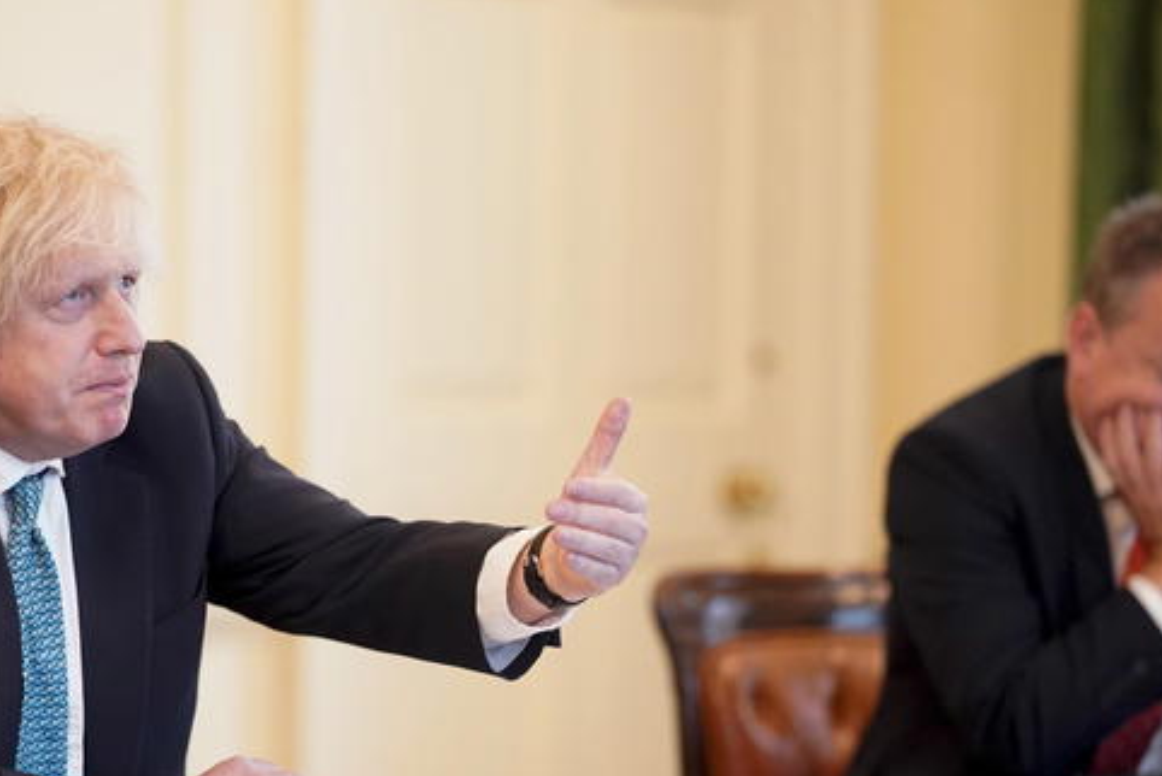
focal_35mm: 196
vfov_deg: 7.0
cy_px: 517
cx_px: 441
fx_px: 6330
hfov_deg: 10.5
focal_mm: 135
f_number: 2
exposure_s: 1/640
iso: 5000
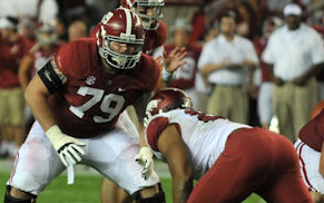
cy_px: 141
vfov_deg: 2.8
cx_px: 168
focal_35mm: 472
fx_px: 4169
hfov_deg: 4.5
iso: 640
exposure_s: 1/400
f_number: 2.8
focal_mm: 200
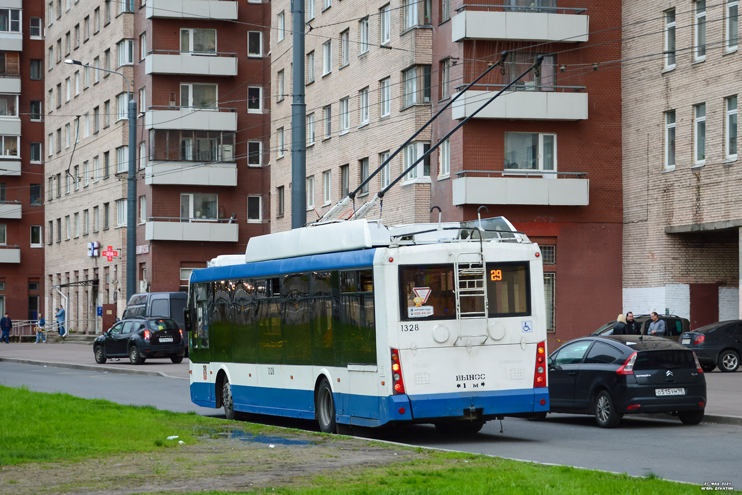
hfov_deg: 23.4
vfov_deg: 15.7
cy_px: 248
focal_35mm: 87
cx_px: 371
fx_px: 1793
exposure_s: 1/200
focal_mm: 58
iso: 200
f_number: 5.6
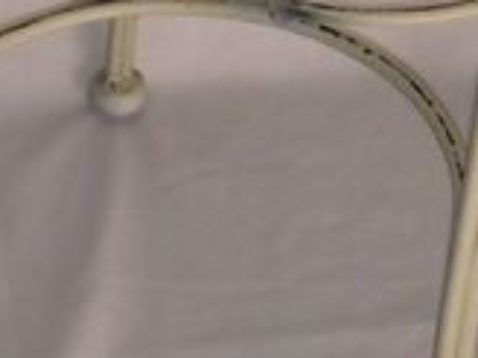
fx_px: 2278
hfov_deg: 12.0
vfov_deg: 8.6
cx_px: 224
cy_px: -298
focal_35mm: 165
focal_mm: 4.12
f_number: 2.2
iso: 32
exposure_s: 1/42
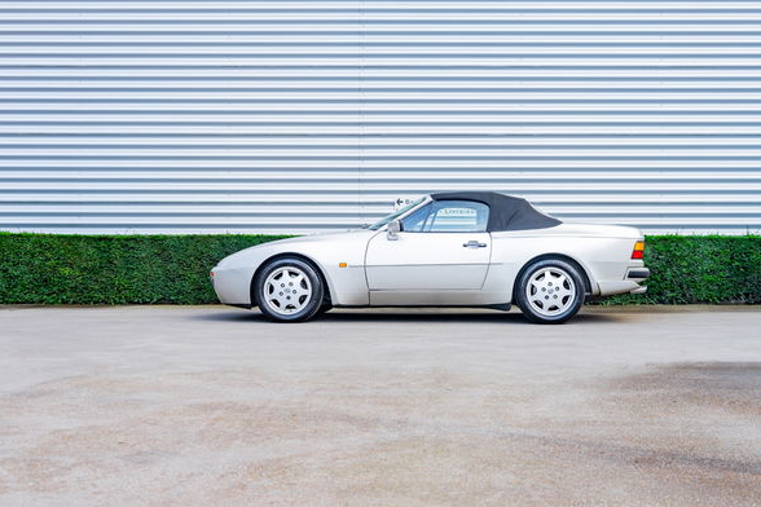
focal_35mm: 47
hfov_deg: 41.8
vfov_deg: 28.6
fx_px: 993
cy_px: 229
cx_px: 430
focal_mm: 36
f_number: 4.5
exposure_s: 1/15
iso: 50
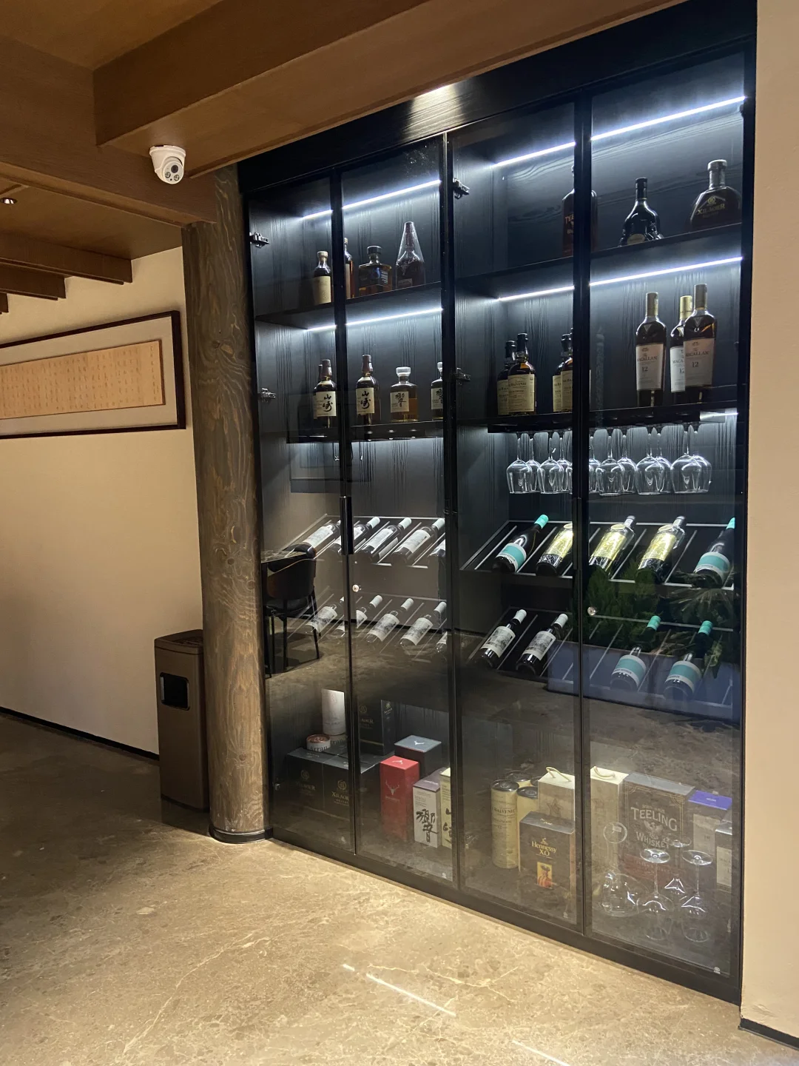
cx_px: 400
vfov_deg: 67.3
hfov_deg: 53.1
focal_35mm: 26
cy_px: 533
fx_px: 800
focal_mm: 4.25
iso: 500
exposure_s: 1/25
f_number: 1.8
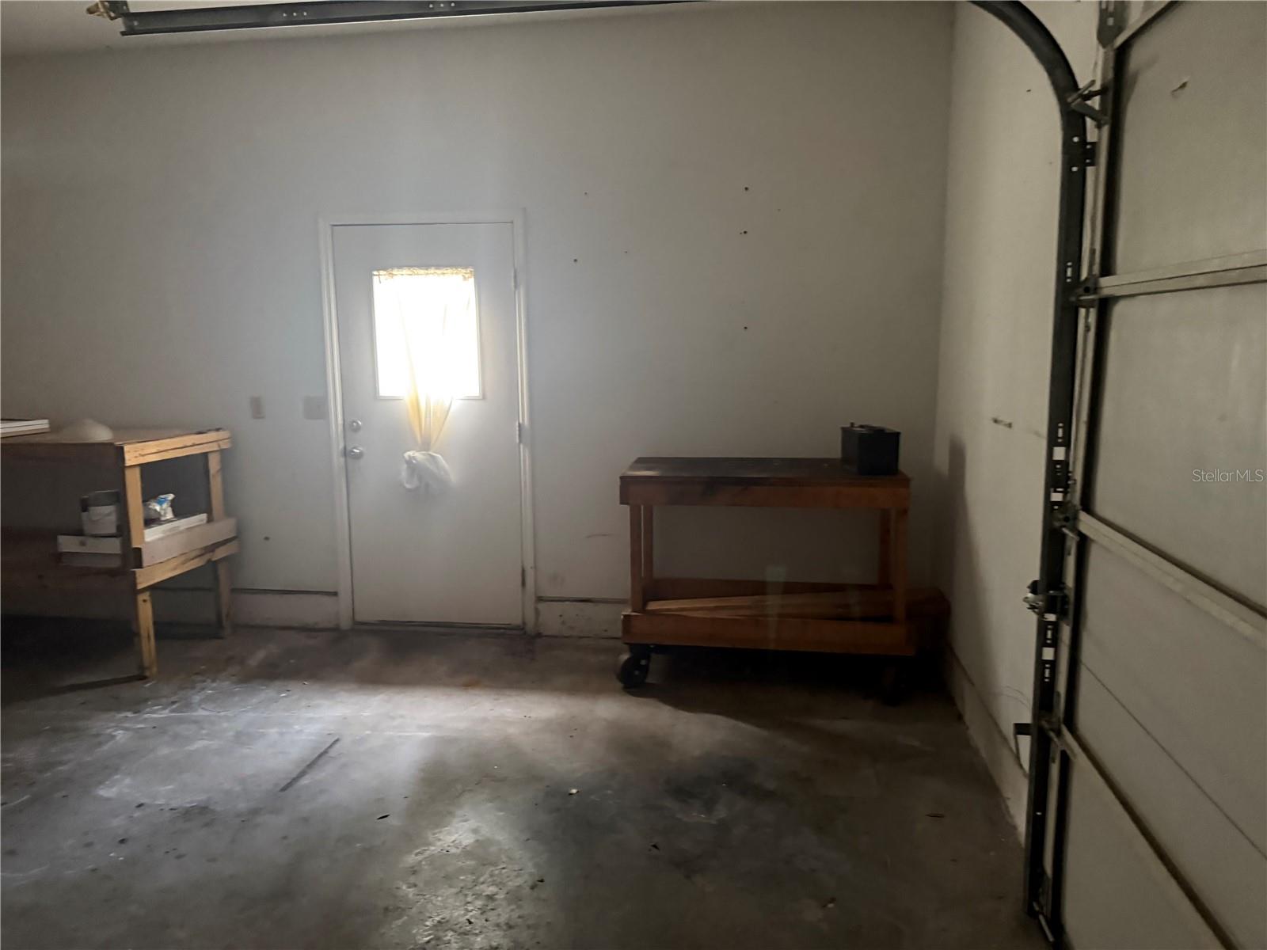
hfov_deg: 71.6
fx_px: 878
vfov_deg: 56.8
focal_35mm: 24
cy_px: 475
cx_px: 634
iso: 1000
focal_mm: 6.76
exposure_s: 1/34
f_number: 1.78
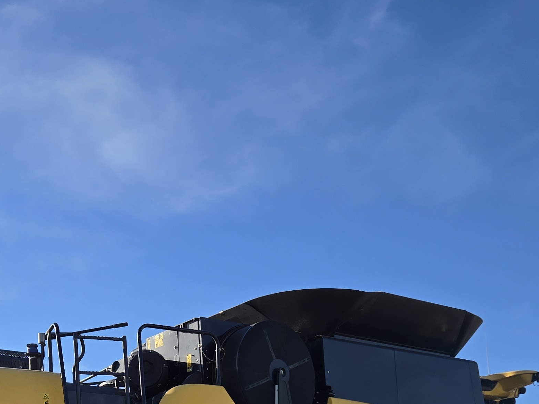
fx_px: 919
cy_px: 479
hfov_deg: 32.2
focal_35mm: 59
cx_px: 148
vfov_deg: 22.9
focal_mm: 5.4
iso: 25
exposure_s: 1/1799
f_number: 1.8
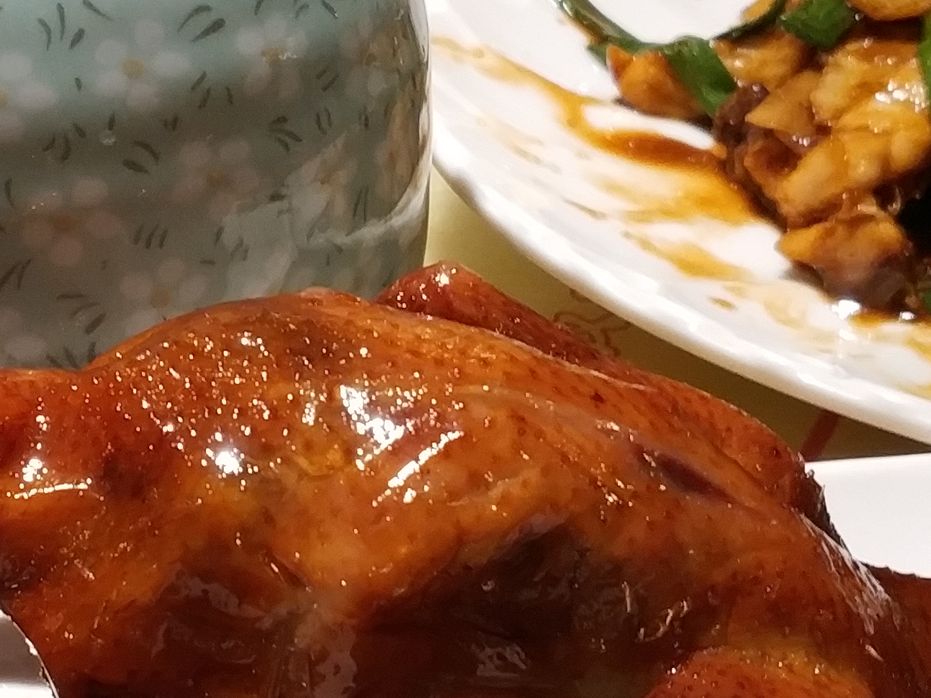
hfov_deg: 19.6
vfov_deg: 14.9
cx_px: 186
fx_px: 2663
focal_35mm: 99
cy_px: 318
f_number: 2
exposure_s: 1/25
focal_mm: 4.5
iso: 431
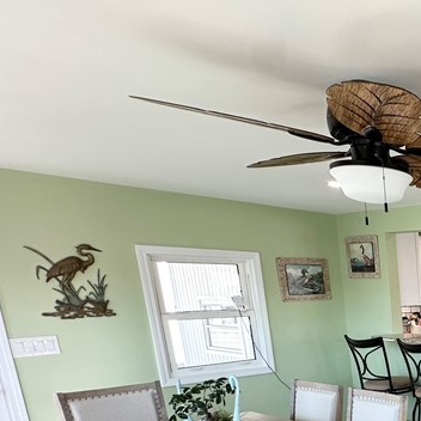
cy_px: 401
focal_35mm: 36
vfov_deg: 41.3
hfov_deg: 31.2
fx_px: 495
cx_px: 588
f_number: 2.2
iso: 80
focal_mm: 2.22
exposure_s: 1/120
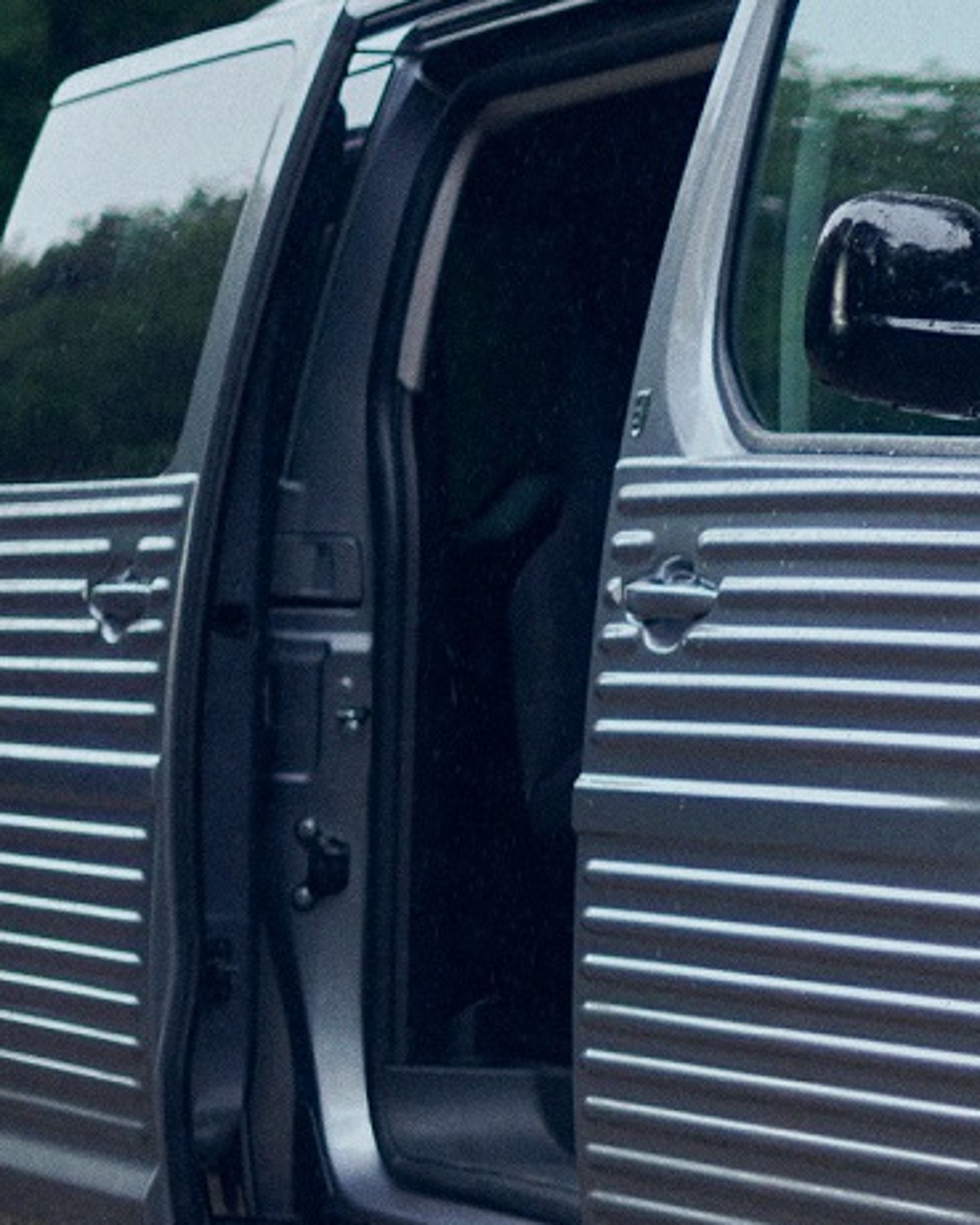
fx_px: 6306
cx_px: 1785
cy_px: 821
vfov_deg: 11.1
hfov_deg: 8.5
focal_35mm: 174
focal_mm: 50
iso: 320
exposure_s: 1/400
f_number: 1.8
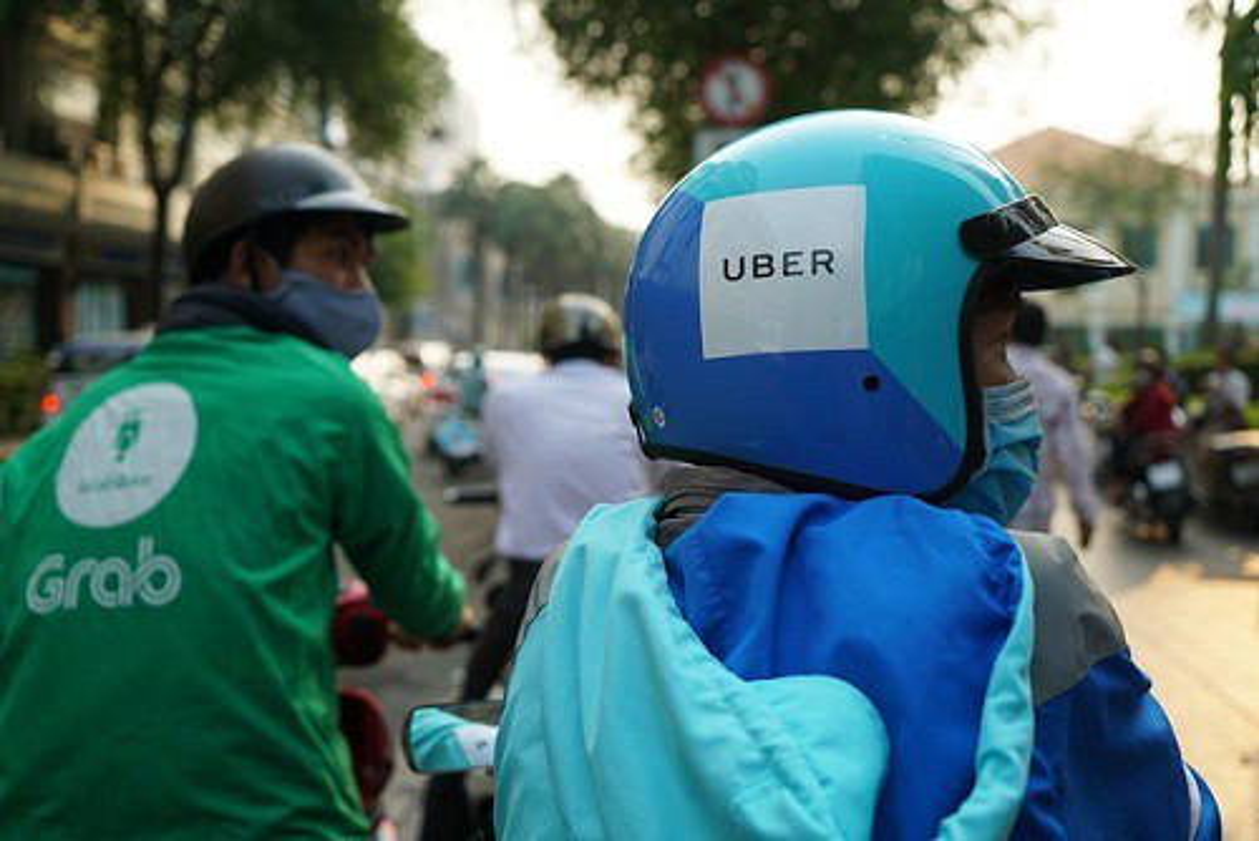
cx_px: 630
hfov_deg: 51.9
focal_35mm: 37
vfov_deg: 36.0
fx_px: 1295
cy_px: 420
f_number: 4
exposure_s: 1/400
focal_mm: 37
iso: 200
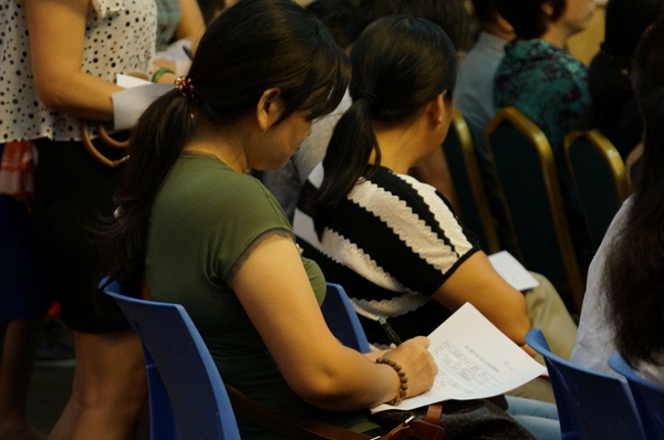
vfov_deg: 9.5
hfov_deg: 14.3
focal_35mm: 144
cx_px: 332
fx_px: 2652
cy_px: 220
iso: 3200
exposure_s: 1/50
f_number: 5.6
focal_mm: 96
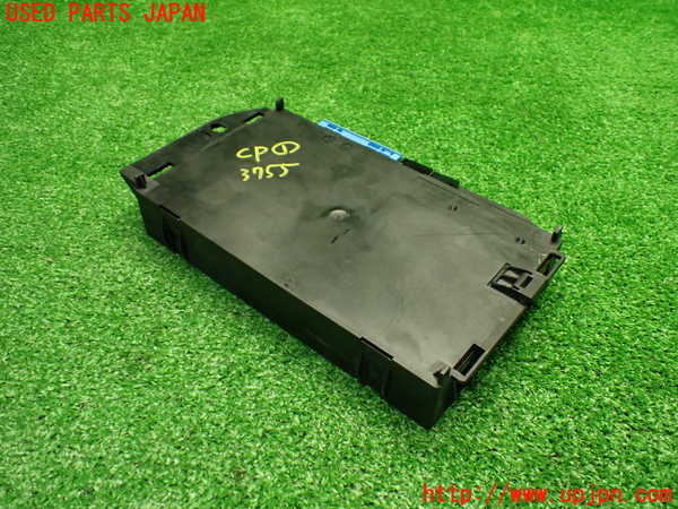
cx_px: 339
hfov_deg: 60.0
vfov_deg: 46.8
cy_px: 254
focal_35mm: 30
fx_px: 588
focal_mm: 5.4
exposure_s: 1/100
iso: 800
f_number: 2.3
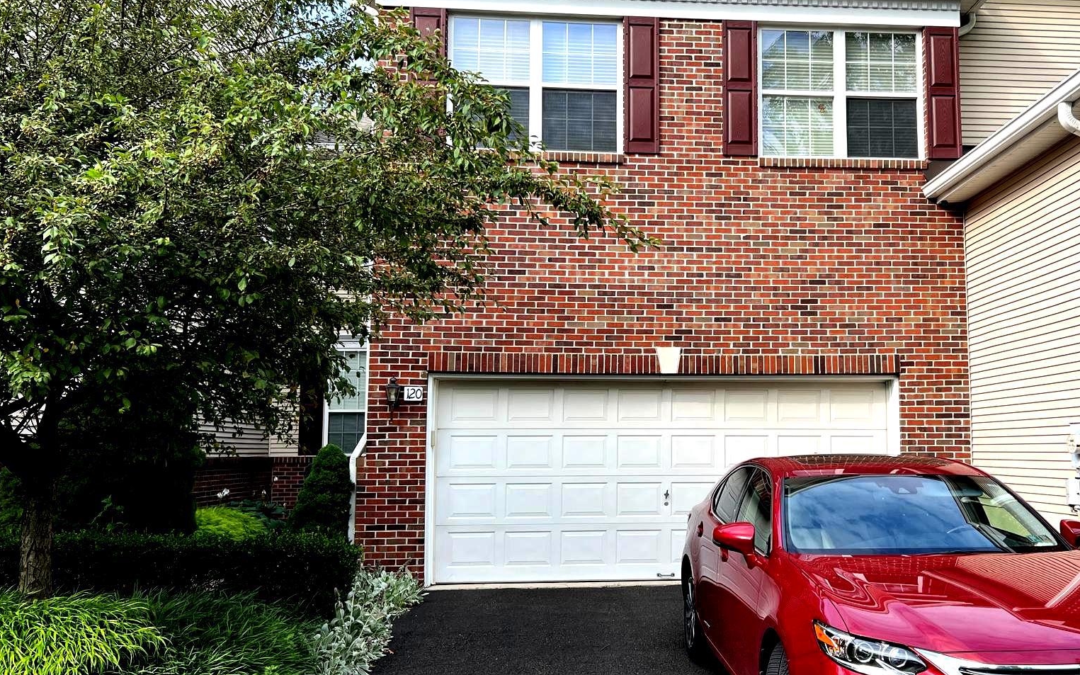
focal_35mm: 37
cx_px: 673
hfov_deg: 52.2
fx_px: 1089
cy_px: 324
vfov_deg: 34.4
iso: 50
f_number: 1.5
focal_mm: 5.7
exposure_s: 1/1252
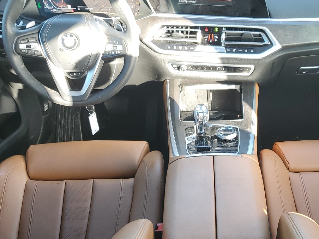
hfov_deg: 40.8
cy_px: 174
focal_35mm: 46
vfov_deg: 31.1
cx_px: 209
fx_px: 424
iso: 56
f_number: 1.5
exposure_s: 1/60.2
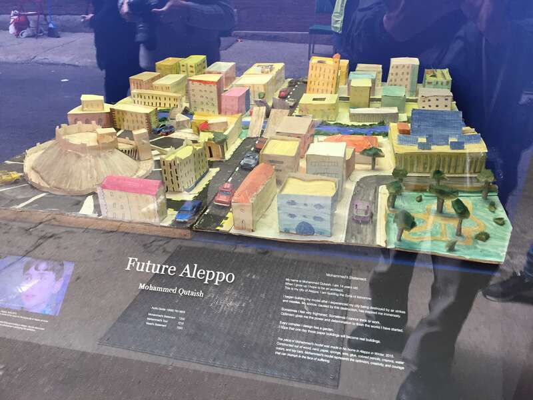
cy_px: 200
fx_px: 447
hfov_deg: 61.7
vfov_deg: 48.2
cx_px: 266
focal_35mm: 29
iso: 100
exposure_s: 1/30
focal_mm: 4.15
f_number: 2.2
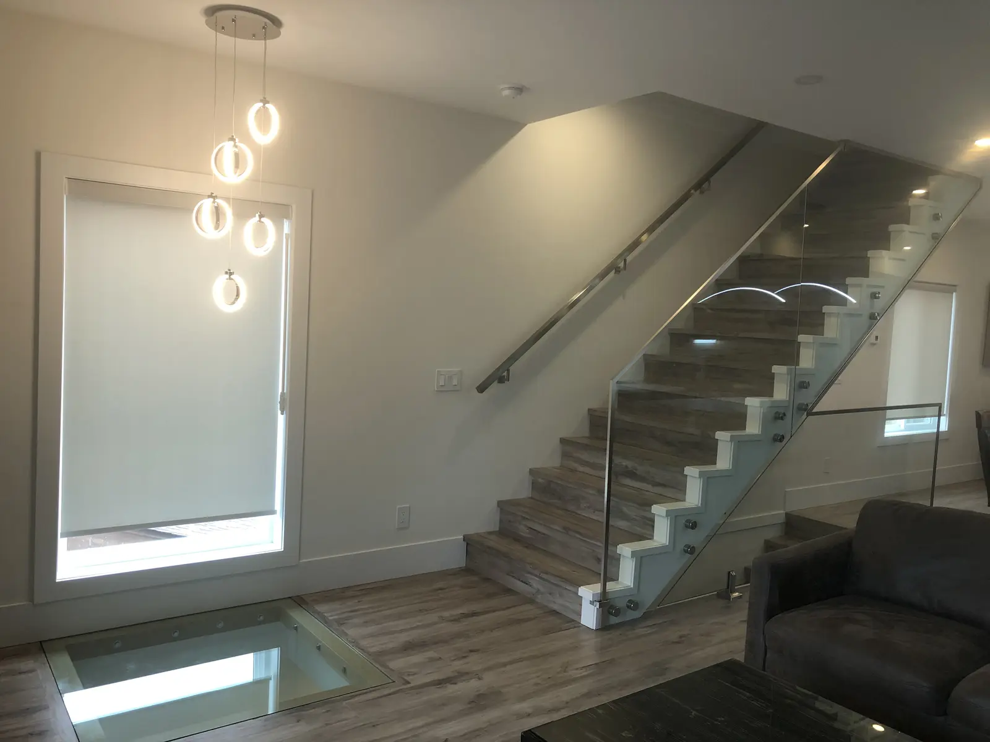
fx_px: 801
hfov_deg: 63.4
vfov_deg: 49.7
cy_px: 371
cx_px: 495
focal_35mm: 28
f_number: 1.8
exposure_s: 1/30
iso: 25
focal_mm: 4
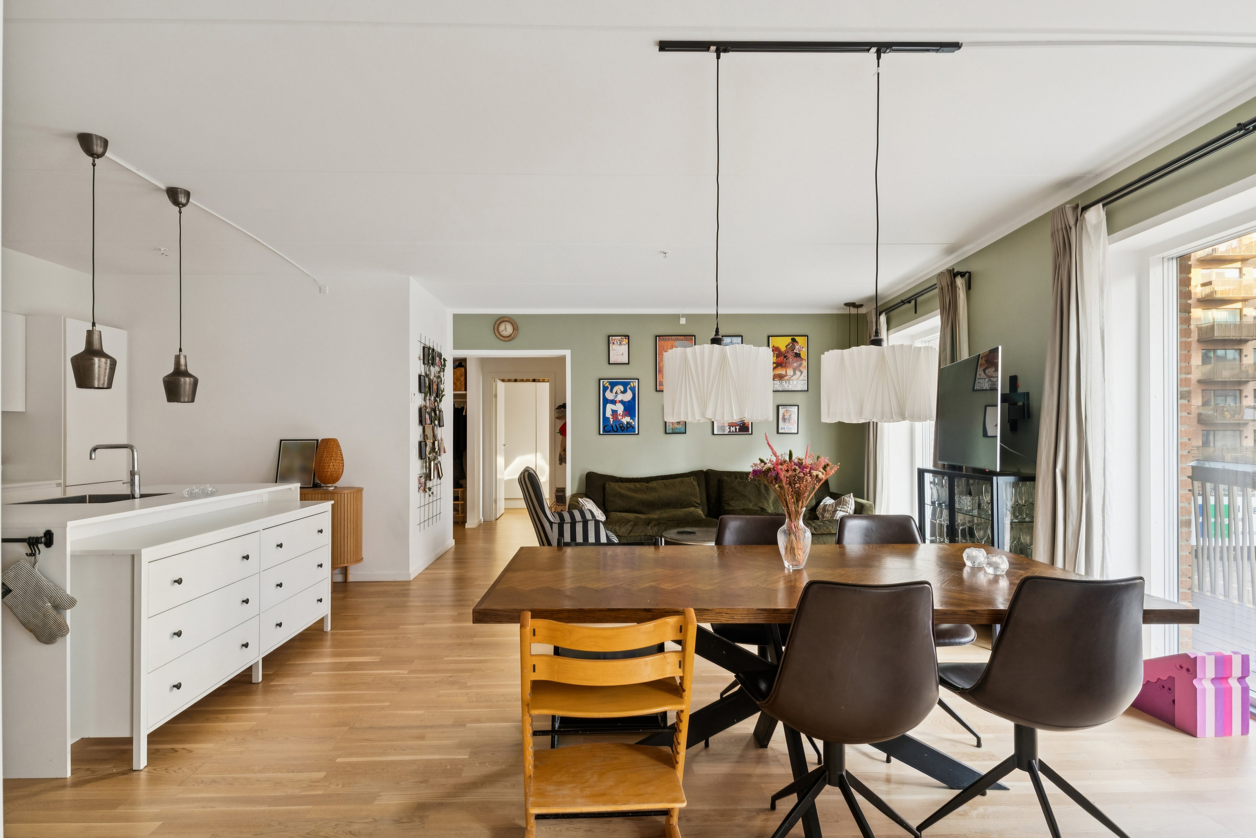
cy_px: 419
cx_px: 628
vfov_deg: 66.9
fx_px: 633
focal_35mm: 18
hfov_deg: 89.5
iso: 250
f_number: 7.1
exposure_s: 1/5
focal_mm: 12.1
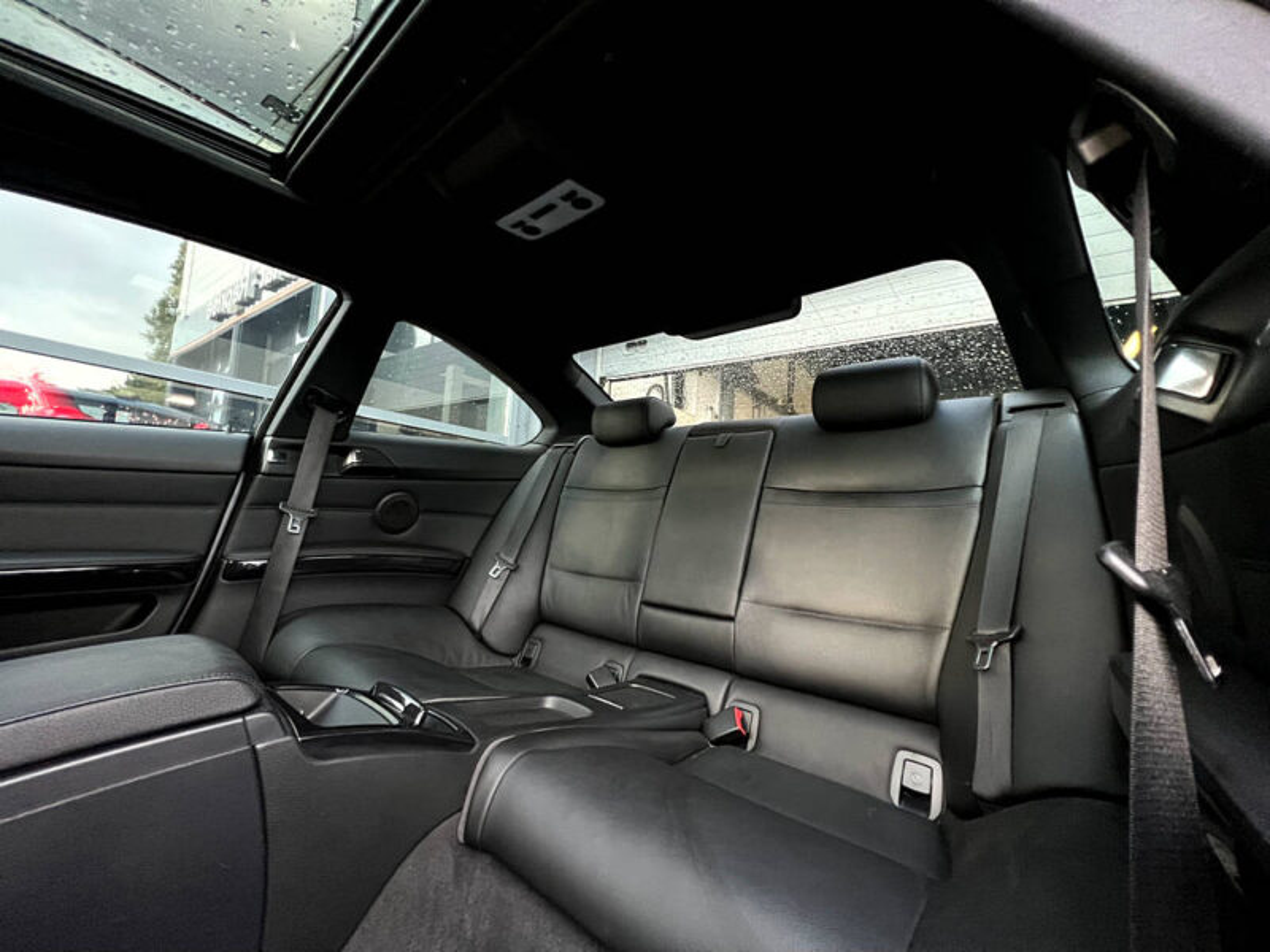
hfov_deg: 106.2
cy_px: 476
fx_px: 477
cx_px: 635
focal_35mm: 13
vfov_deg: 89.9
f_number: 1.8
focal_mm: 1.57
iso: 160
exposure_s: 1/99
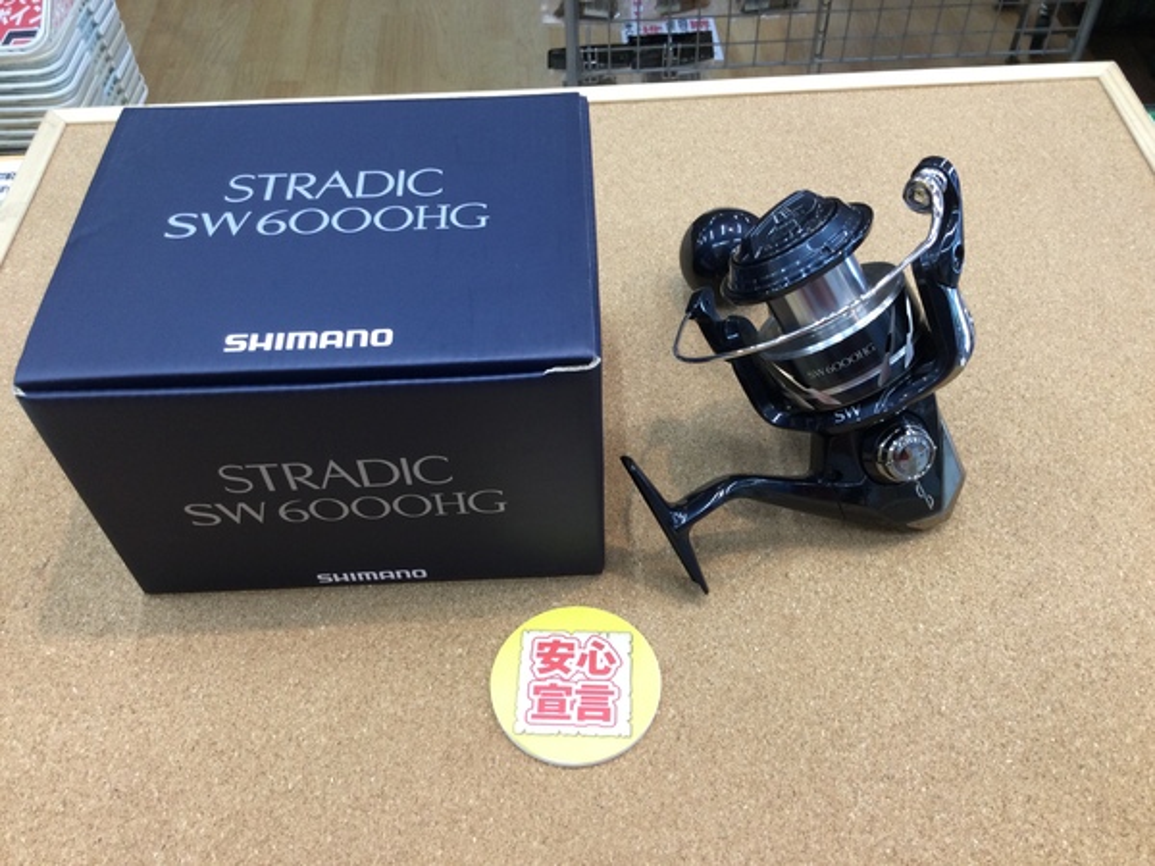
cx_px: 578
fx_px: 1034
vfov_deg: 45.4
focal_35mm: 31
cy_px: 433
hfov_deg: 58.4
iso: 64
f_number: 2.4
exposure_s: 1/30
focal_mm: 3.3
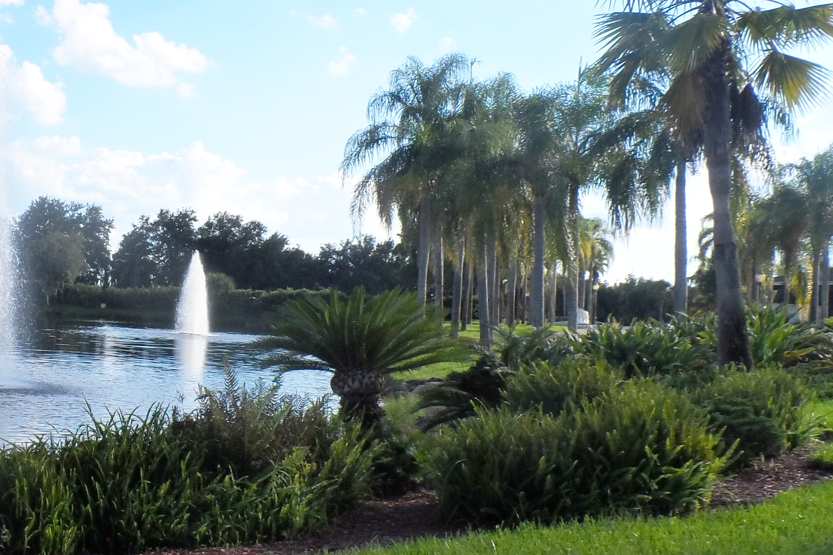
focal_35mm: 48
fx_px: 1111
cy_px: 247
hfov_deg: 38.7
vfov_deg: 28.1
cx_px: 107
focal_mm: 4
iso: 80
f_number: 4.5
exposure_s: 1/350
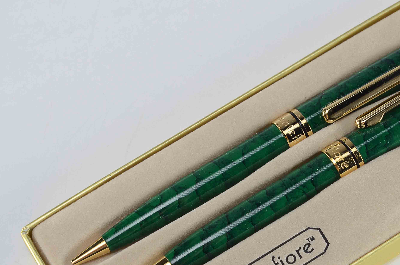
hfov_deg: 15.5
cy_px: 188
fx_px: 1464
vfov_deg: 10.3
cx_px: 306
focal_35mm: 132
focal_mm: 48
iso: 100
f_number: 13
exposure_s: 1/80
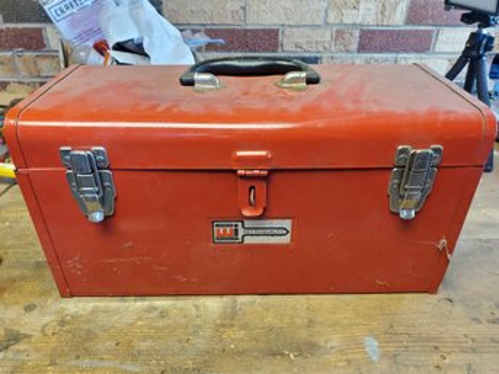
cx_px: 250
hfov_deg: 67.3
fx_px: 375
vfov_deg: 53.0
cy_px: 187
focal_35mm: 26
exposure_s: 1/40
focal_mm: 4.3
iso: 250
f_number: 2.4
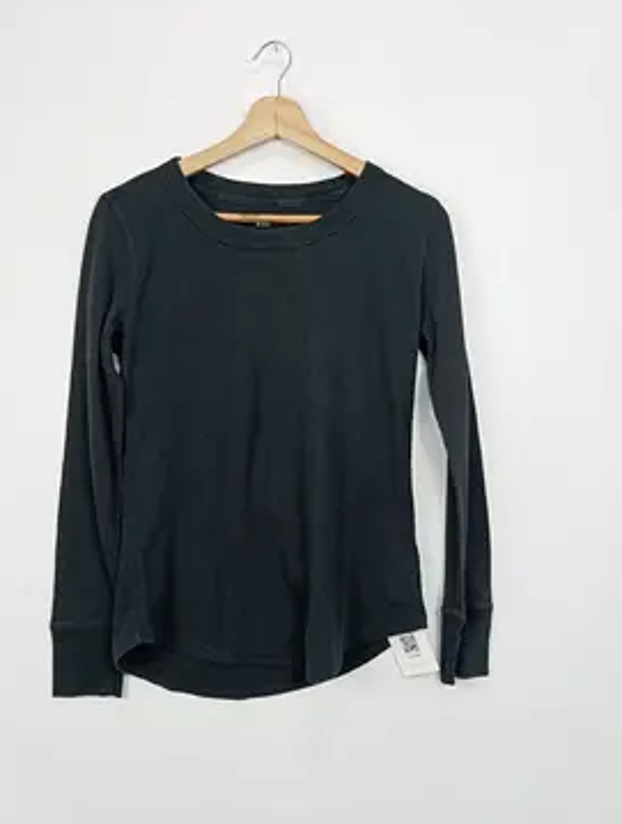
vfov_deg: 58.2
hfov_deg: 45.6
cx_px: 287
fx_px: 740
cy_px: 411
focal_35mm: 31
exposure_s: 1/50
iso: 59
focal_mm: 4.22
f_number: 1.8
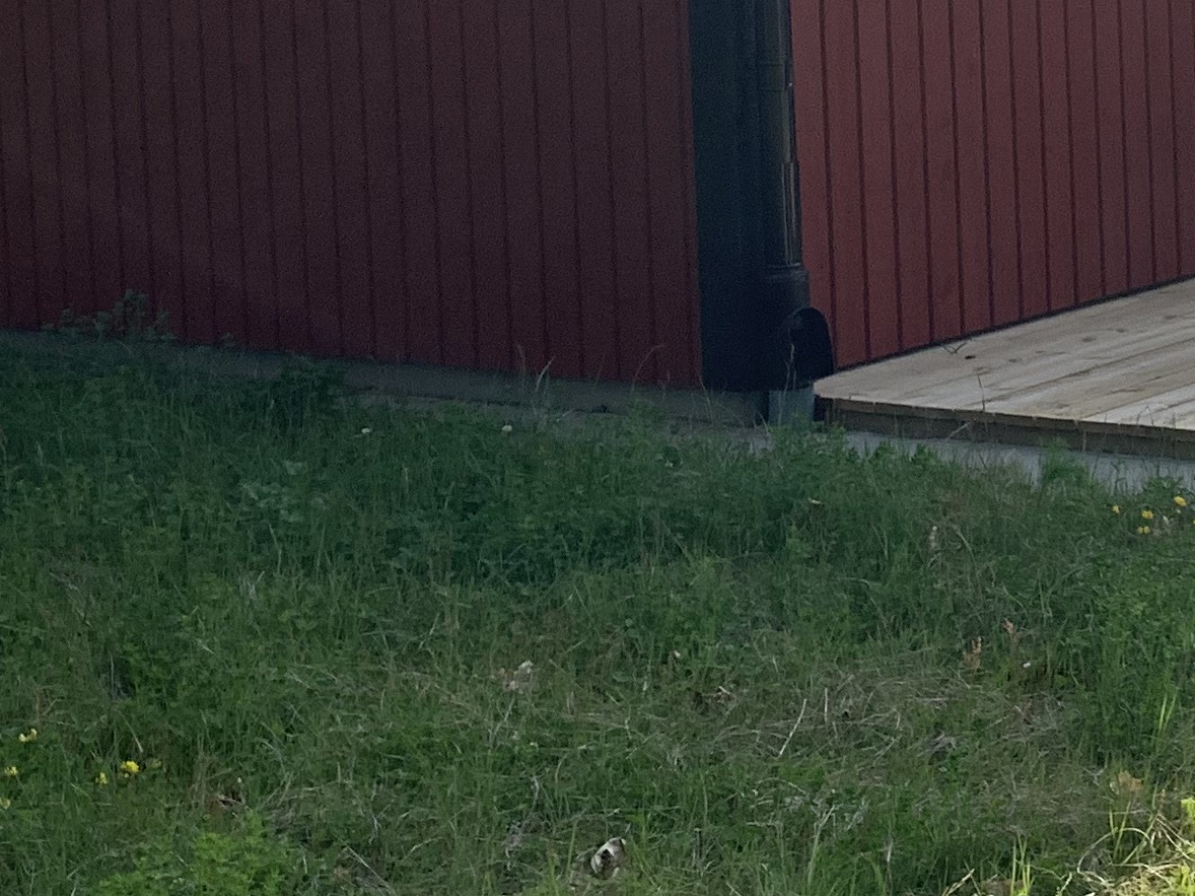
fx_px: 3072
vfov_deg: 16.2
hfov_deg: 20.3
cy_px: -25
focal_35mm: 89
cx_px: 1510
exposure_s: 1/1880
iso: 25
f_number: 1.8
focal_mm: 4.25
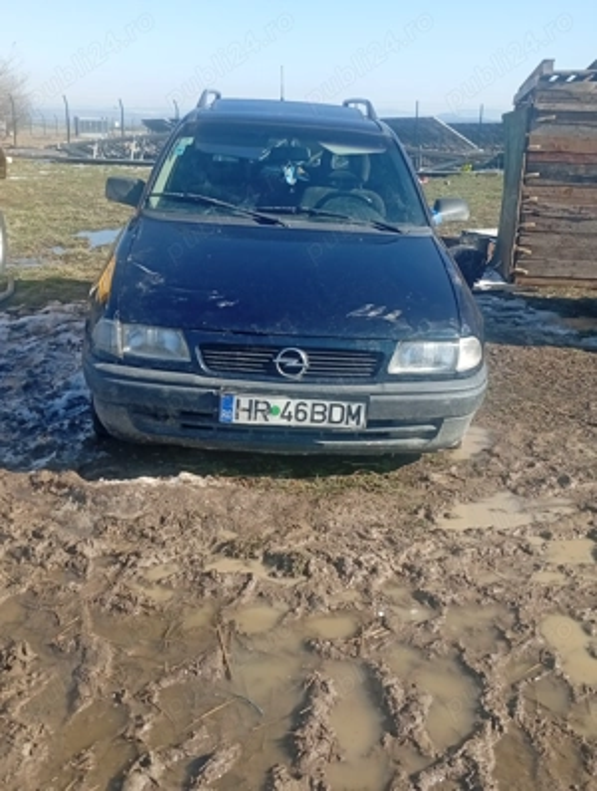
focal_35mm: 40
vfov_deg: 46.7
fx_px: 917
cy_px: 396
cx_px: 298
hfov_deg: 36.1
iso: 51
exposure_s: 1/348
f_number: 1.8
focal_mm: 3.98
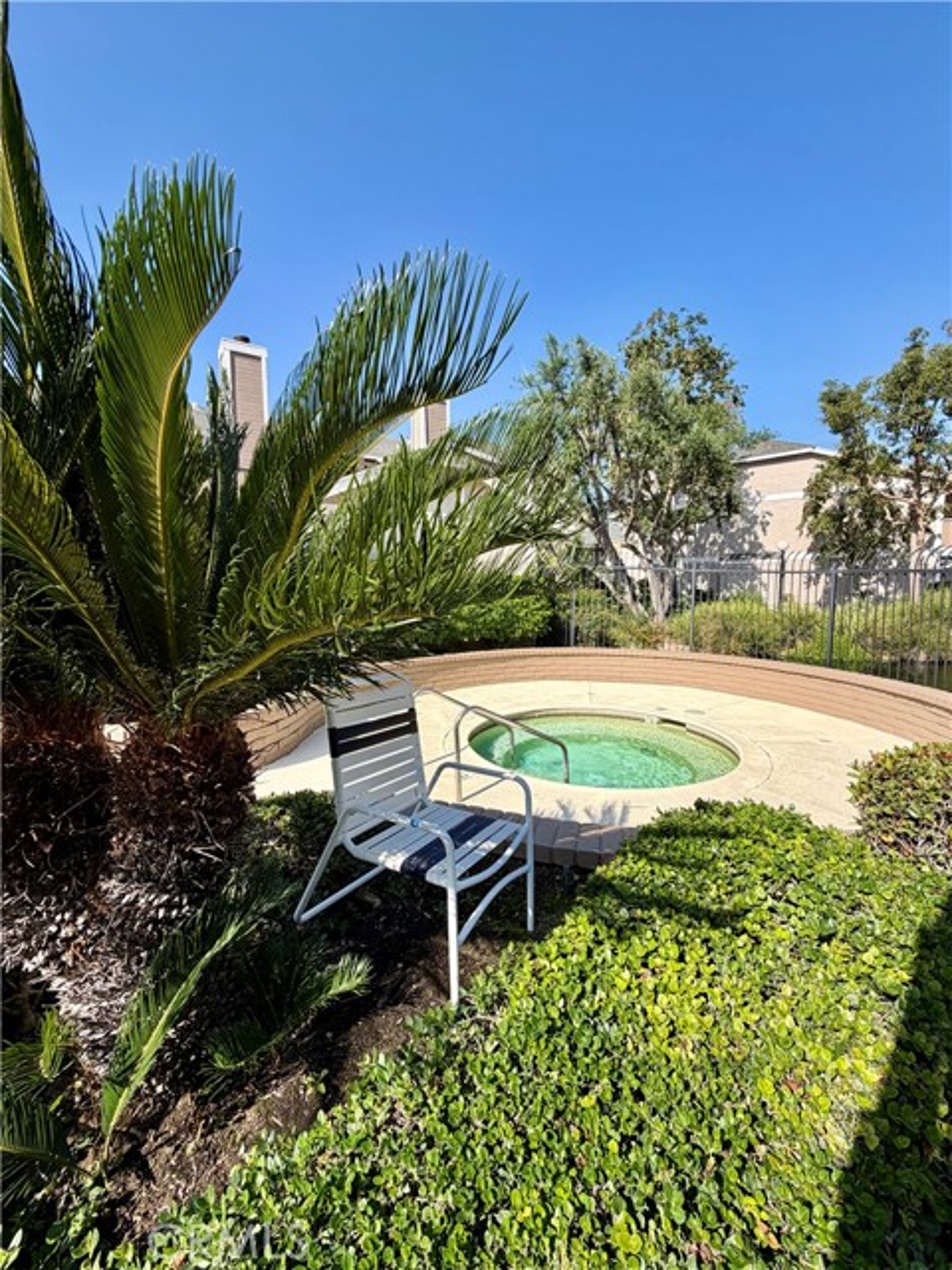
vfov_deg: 102.1
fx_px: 513
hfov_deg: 85.7
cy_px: 635
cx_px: 476
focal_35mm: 14
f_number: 2.2
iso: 32
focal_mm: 2.22
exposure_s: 1/770
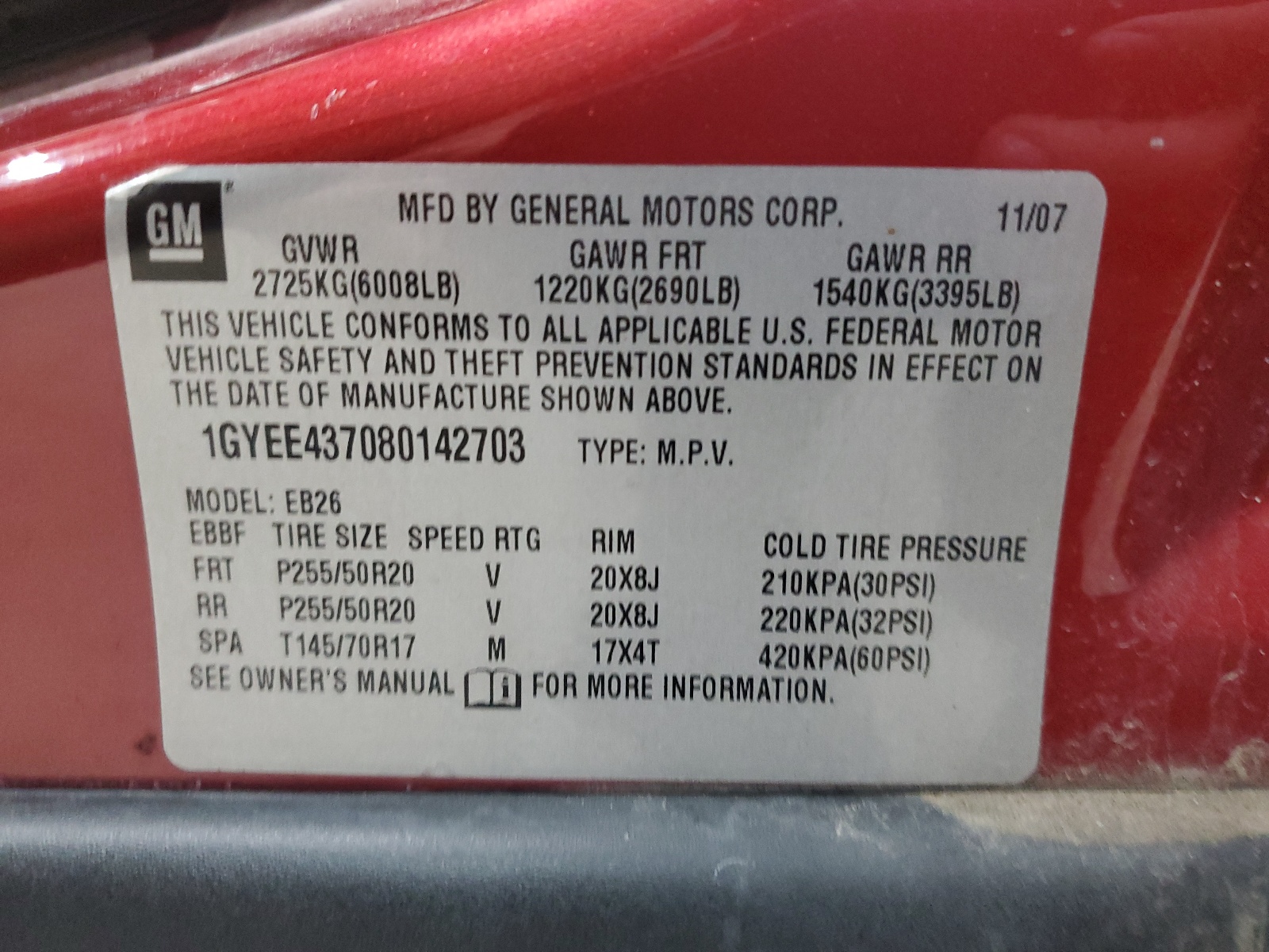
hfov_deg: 67.3
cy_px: 476
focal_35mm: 26
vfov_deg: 53.1
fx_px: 953
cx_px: 634
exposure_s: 1/20
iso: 301
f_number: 1.5
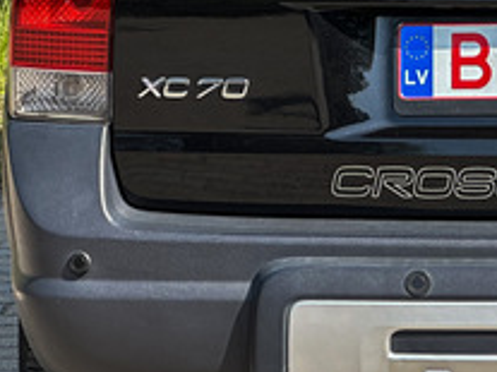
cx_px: 564
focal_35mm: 242
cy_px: -48
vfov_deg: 6.1
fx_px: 3473
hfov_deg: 8.1
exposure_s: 1/233
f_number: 2.8
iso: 32
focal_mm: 9
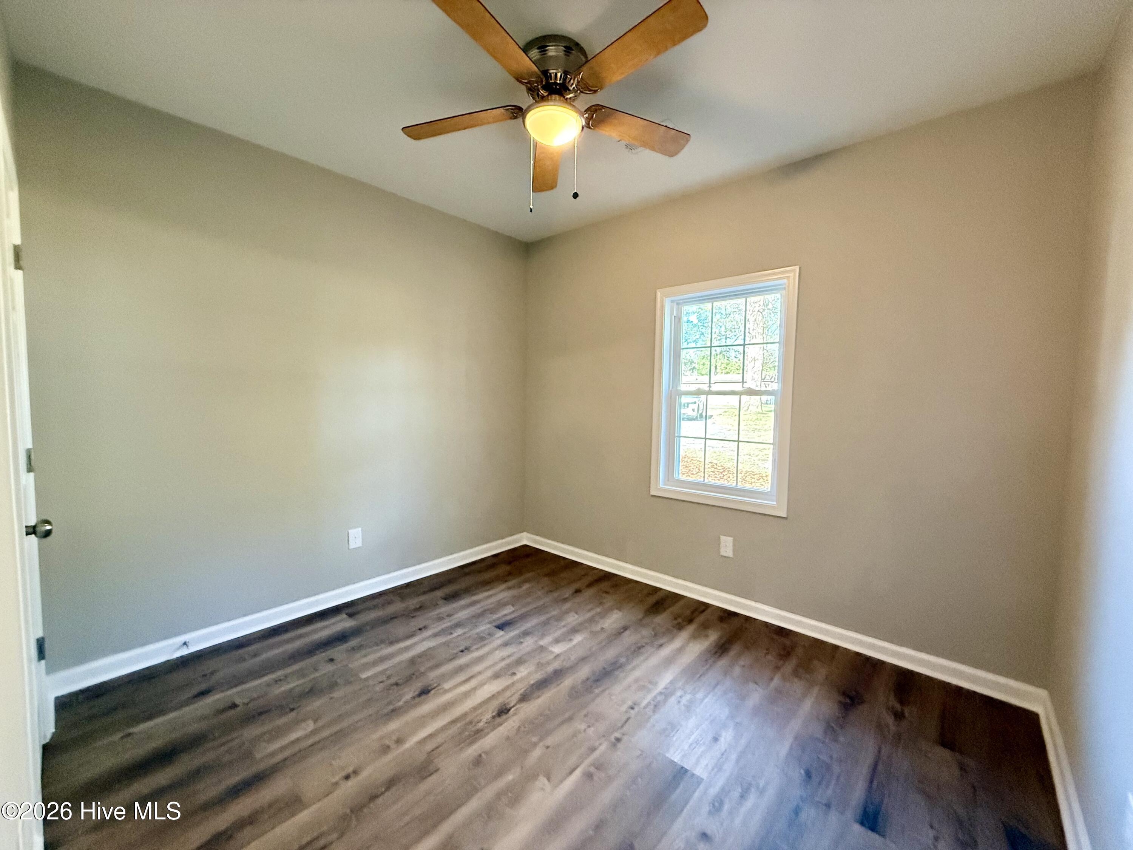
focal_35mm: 14
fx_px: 458
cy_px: 425
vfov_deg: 85.7
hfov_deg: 102.1
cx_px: 566
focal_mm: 2.22
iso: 640
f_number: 2.2
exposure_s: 1/120
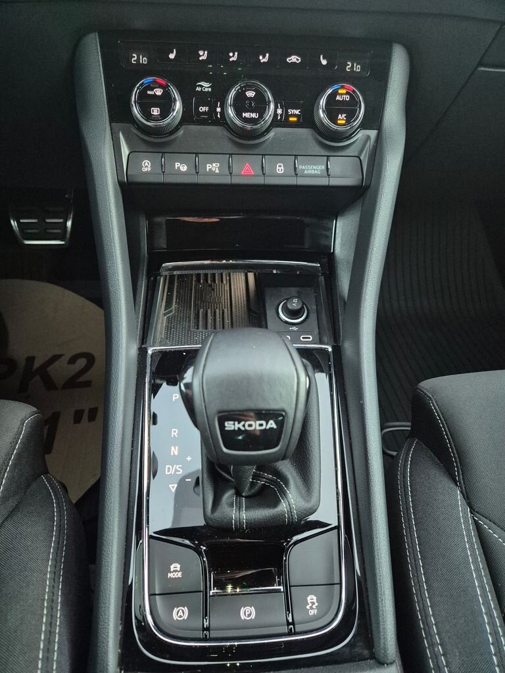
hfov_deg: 58.9
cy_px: 336
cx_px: 252
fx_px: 447
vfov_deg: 73.9
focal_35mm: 23
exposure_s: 1/50
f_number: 1.8
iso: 1600
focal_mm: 5.4
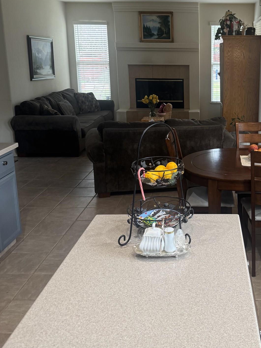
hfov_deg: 35.6
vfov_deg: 47.6
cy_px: 138
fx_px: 392
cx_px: 208
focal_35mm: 39
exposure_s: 1/60
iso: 200
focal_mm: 6.76
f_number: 1.78
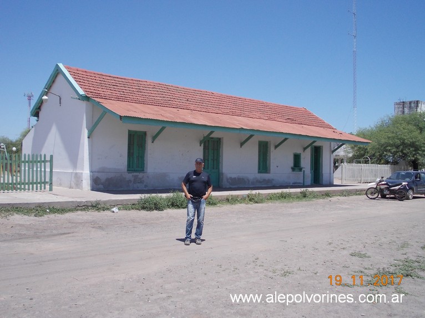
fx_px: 466
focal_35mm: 38
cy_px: 159
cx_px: 212
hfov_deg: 49.0
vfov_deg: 37.7
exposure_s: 1/320
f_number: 6.2
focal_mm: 5.3
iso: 80
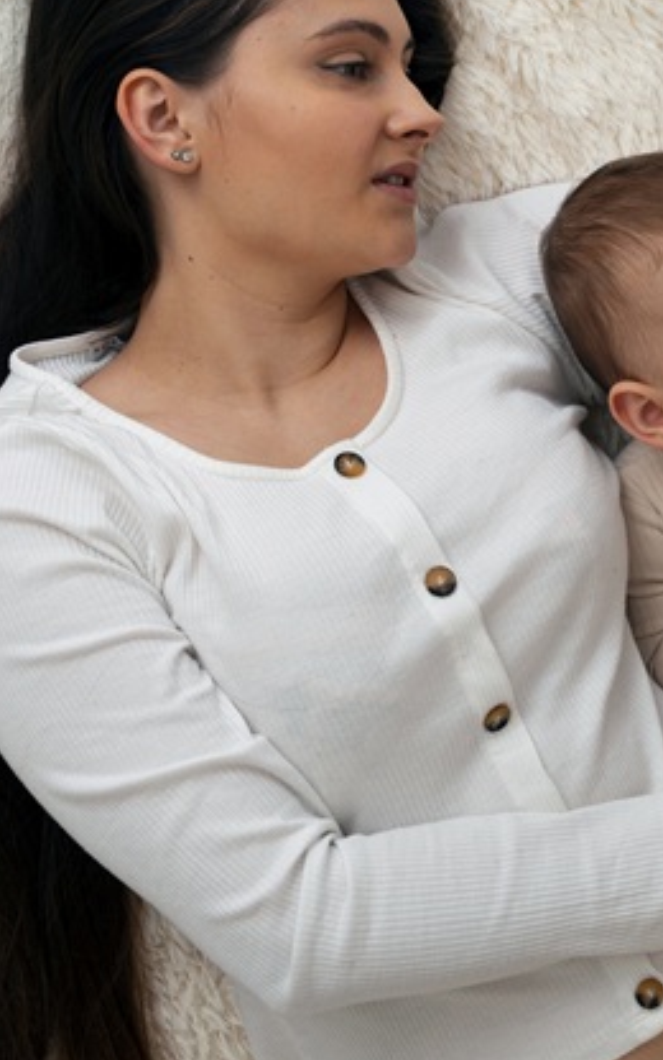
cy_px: 502
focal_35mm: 86
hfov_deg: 15.0
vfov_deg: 24.1
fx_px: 2486
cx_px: 620
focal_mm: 39
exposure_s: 1/200
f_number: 2.8
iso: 500
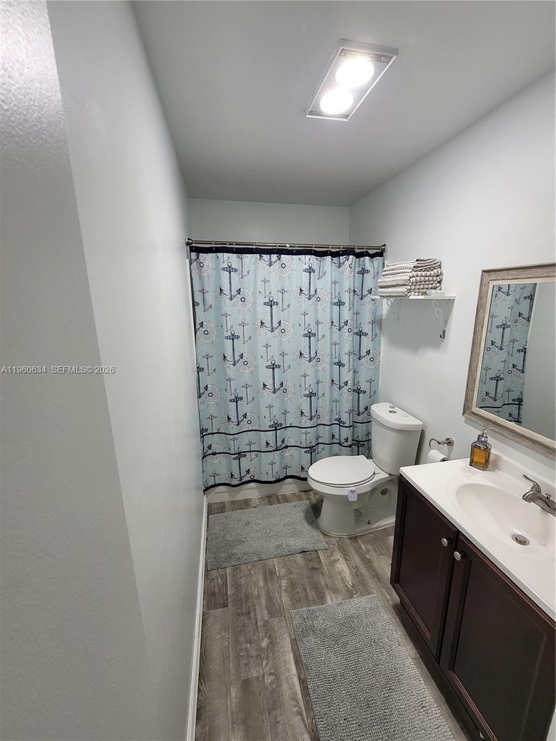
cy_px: 370
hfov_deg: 89.9
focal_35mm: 13
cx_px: 278
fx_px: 278
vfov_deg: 106.2
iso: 100
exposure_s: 1/59
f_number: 2.2
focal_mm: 2.2
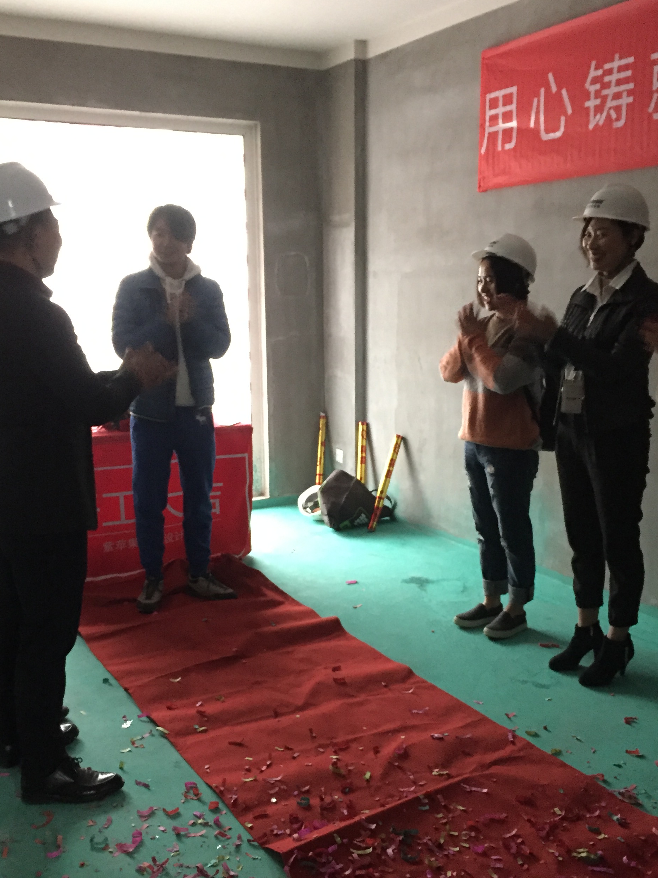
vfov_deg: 48.9
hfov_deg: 37.7
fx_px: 963
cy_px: 494
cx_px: 333
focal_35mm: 38
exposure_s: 1/17
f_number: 2.2
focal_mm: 4.15
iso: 640
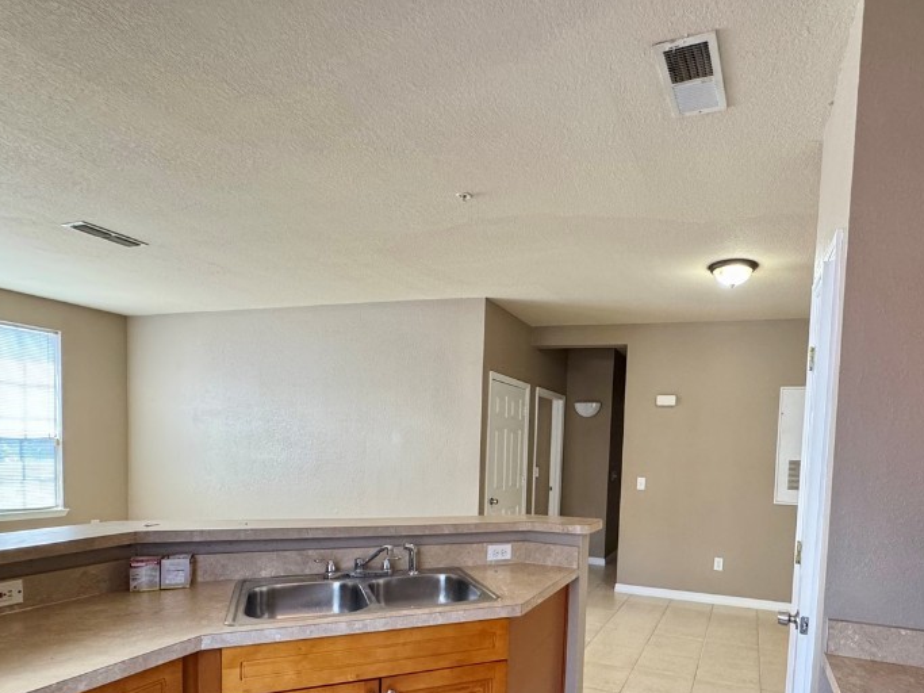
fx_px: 560
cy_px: 483
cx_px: 563
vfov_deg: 61.3
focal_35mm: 21
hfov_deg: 77.9
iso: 250
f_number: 2.2
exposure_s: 1/120
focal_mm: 2.22
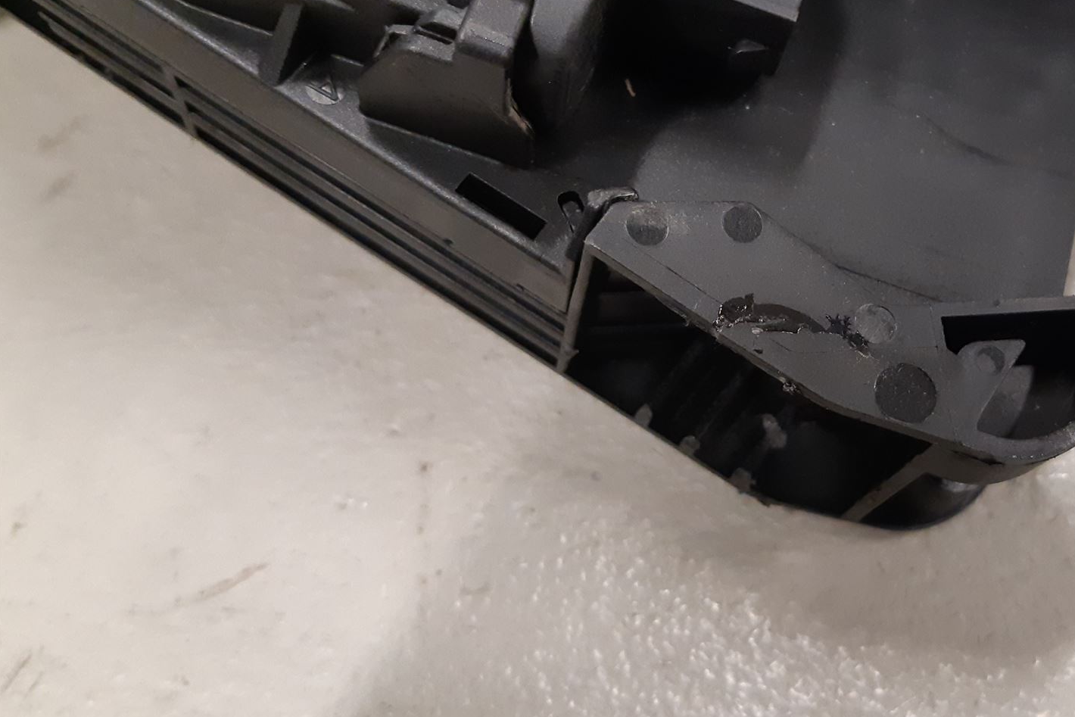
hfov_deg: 48.1
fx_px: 1165
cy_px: 285
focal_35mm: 39
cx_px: 771
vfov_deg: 34.1
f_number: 1.7
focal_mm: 3.93
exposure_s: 1/50
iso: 320
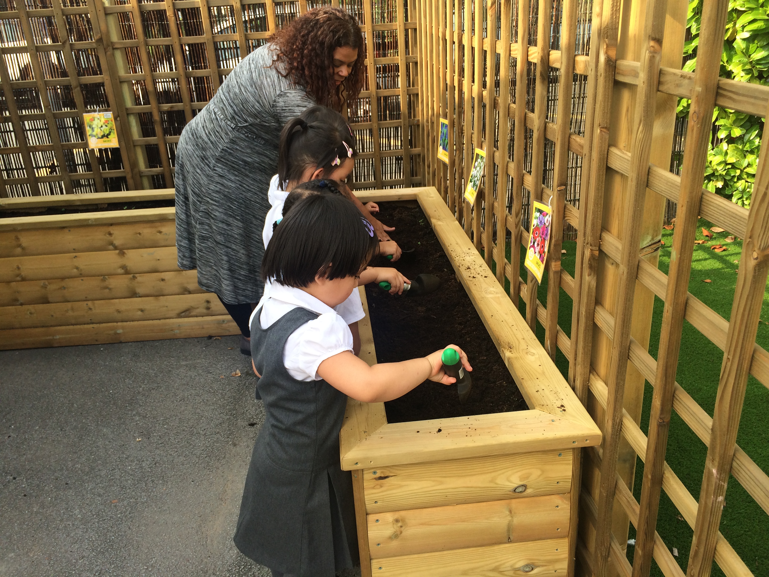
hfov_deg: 61.7
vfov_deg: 48.2
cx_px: 384
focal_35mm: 29
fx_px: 644
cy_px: 288
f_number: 2.2
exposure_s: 1/360
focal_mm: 4.15
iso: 32
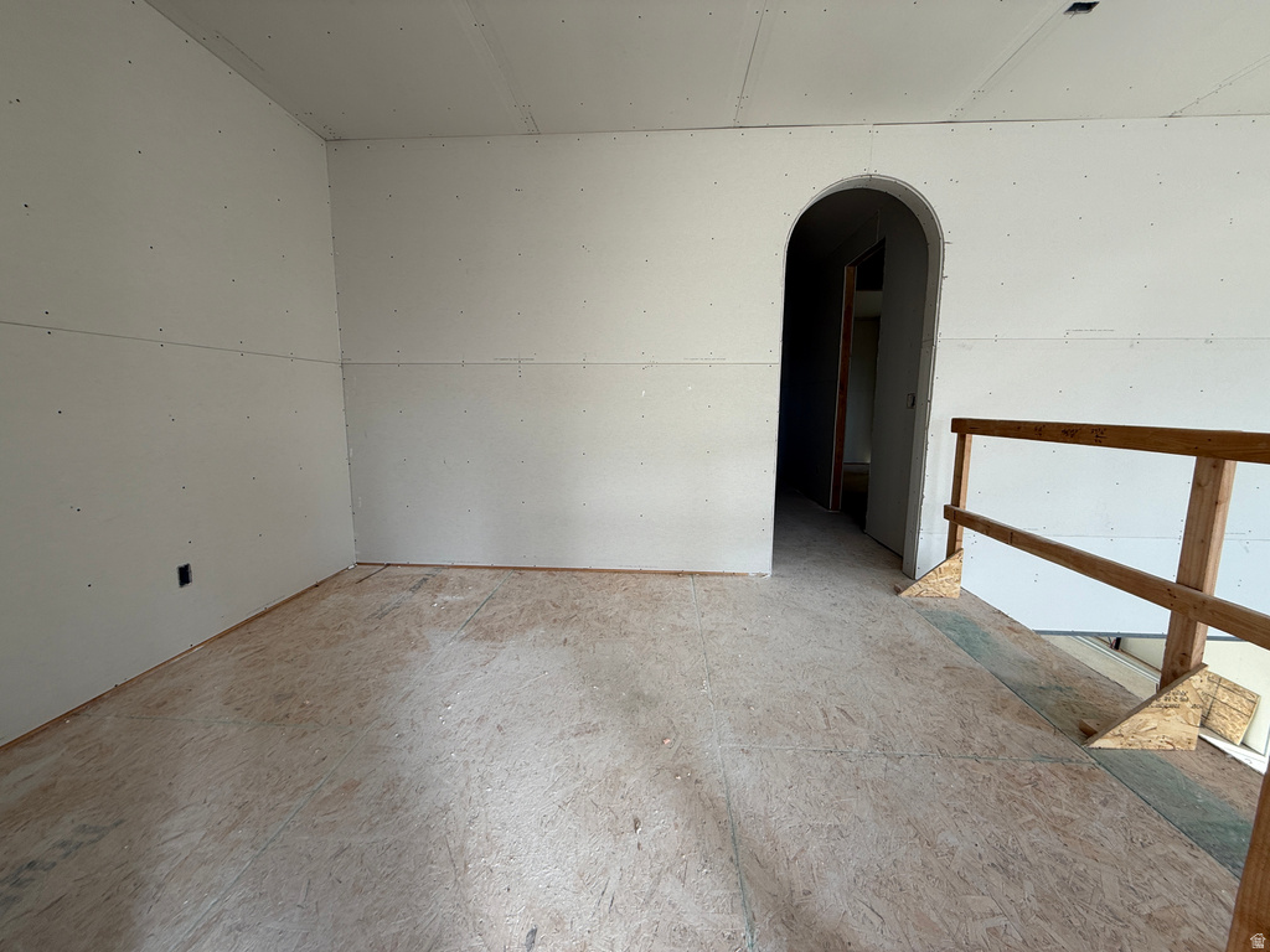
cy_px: 476
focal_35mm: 14
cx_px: 635
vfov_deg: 85.7
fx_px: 514
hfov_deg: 102.1
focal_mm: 2.22
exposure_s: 1/144
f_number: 2.2
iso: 50
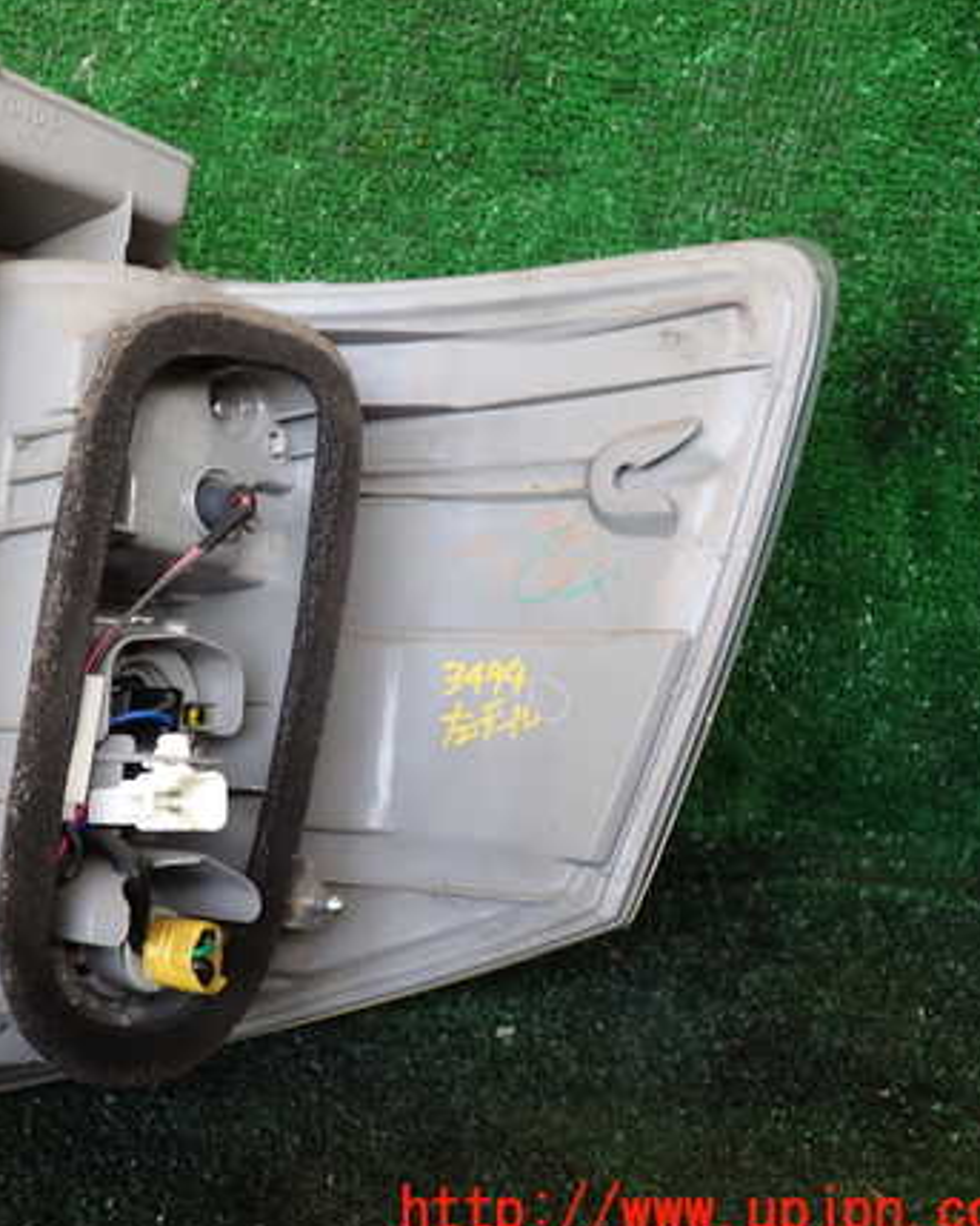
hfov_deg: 35.3
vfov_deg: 44.8
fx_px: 1487
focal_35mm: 41
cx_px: 189
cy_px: 606
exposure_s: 1/60
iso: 125
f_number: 2.3
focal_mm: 5.4
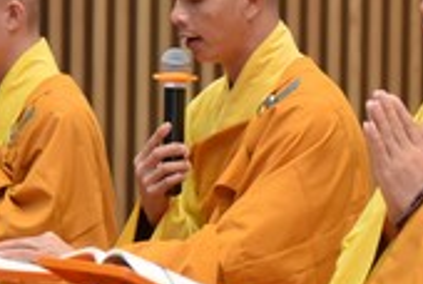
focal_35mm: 313
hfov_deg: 6.6
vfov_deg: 4.4
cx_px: 276
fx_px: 3684
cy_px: 174
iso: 1250
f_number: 4.5
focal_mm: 82
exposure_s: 1/125
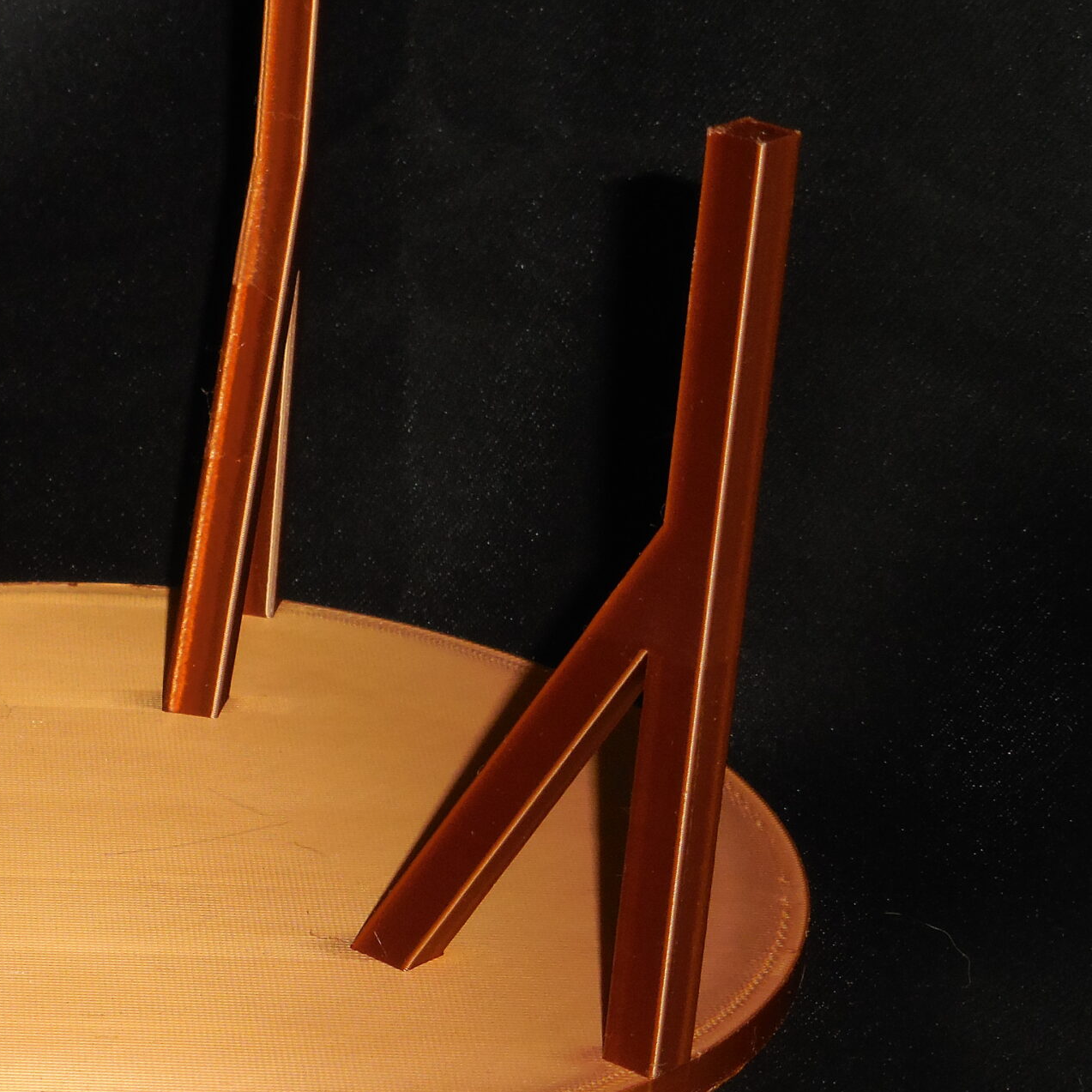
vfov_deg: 12.1
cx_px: 83
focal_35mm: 144
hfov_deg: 12.0
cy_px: 534
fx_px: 5139
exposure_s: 1/60
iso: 200
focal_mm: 14.5
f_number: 4.9
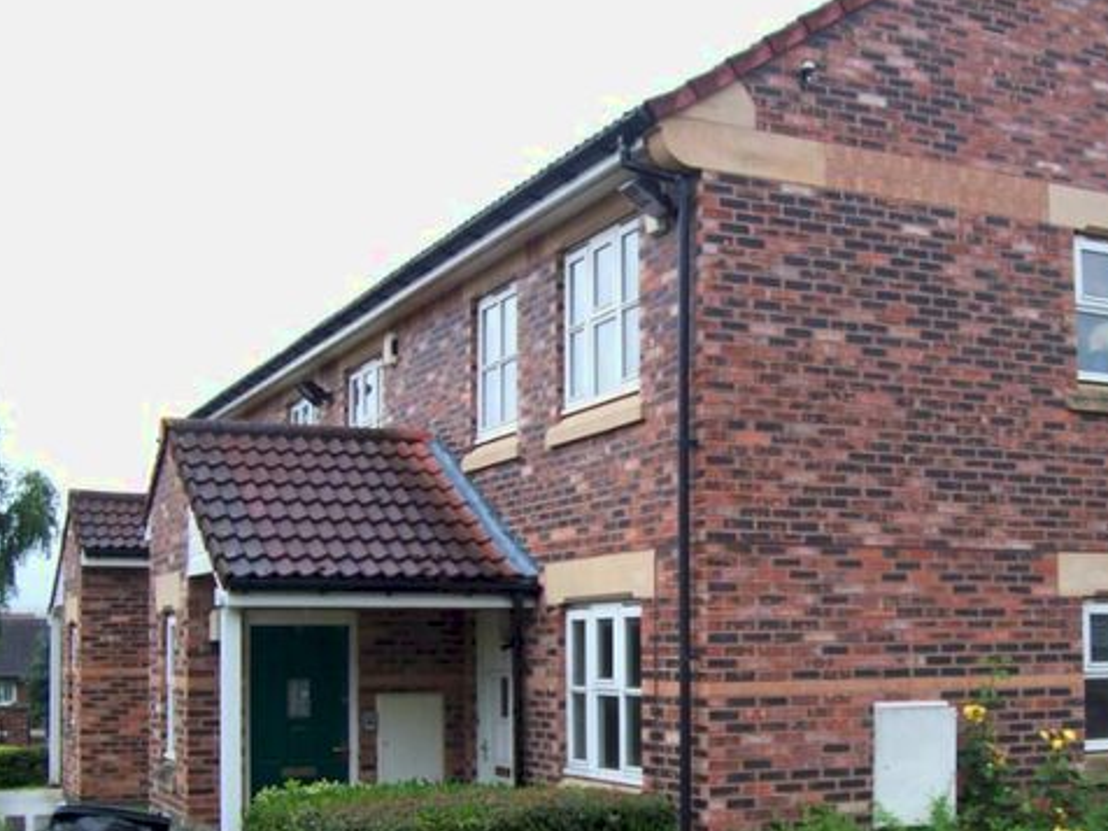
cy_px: 530
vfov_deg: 29.0
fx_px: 1600
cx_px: 729
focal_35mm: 50
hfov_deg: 37.8
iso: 80
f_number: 2.7
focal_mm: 5.6
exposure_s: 1/377
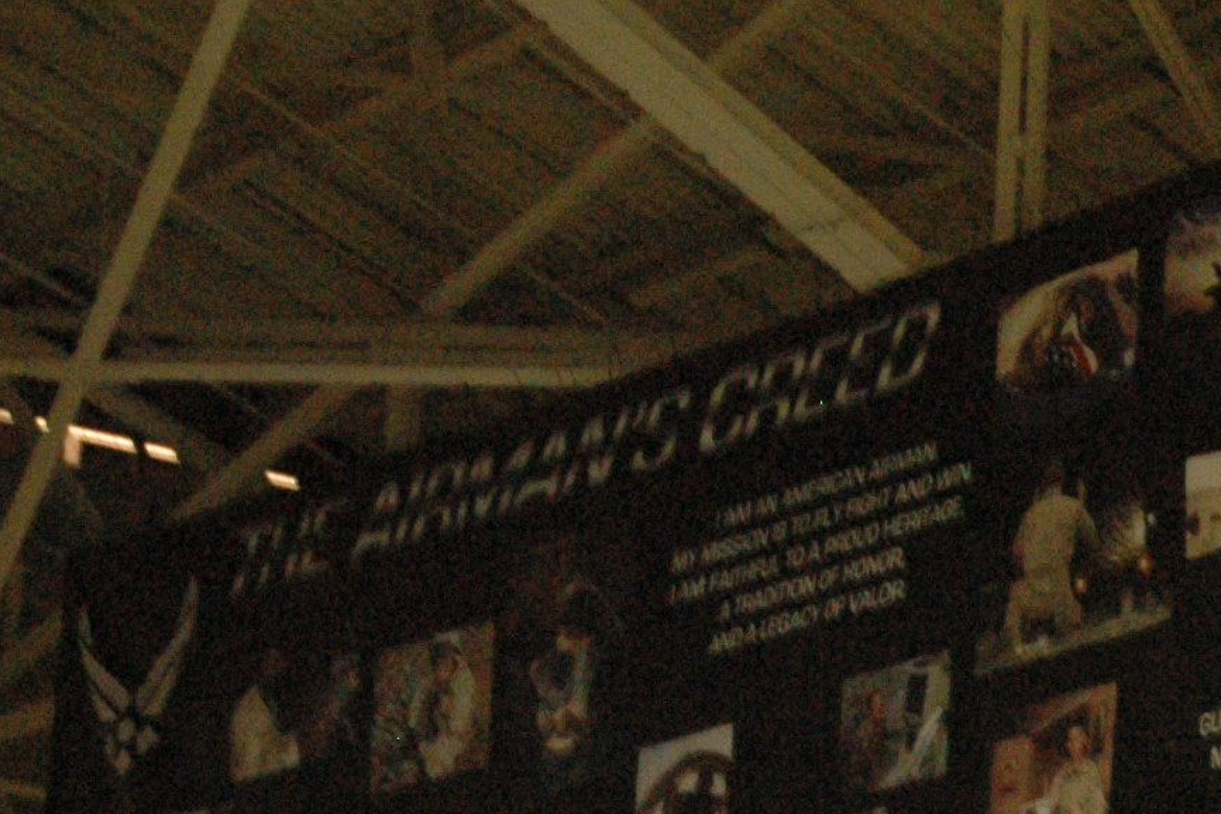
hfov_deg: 11.3
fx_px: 6002
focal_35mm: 177
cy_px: 1034
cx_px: 1612
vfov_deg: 7.7
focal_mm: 34
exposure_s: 1/8
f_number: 4.2
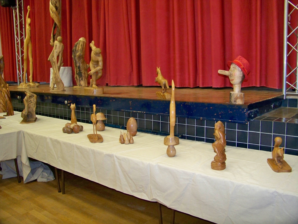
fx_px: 284
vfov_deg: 42.9
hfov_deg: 55.4
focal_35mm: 33
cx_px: 149
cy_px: 112
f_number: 2.8
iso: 200
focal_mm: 5.85
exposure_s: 1/30
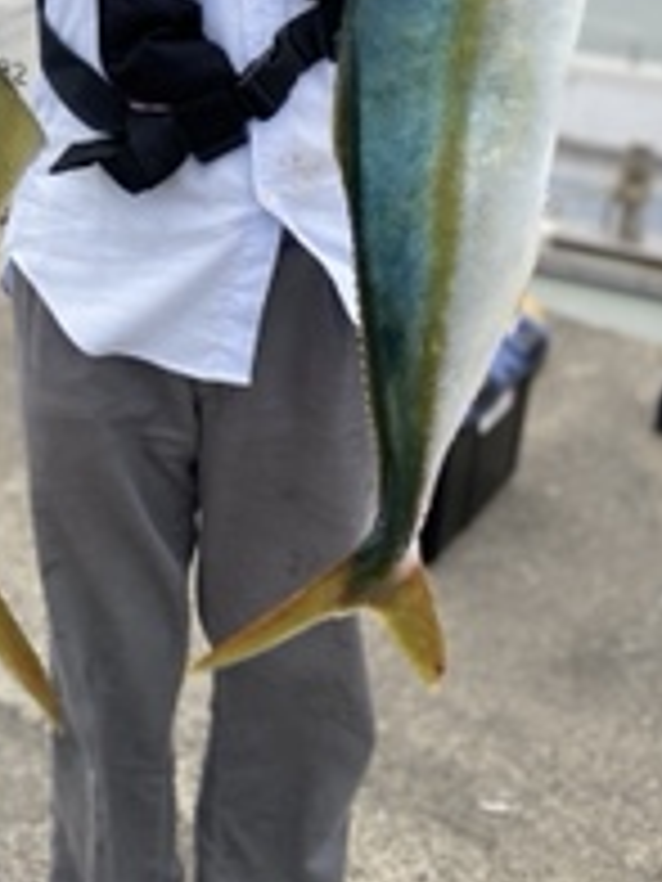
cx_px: 230
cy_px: 81
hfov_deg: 27.4
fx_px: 1351
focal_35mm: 53
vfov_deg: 34.1
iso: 32
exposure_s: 1/346
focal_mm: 4.25
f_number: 1.8
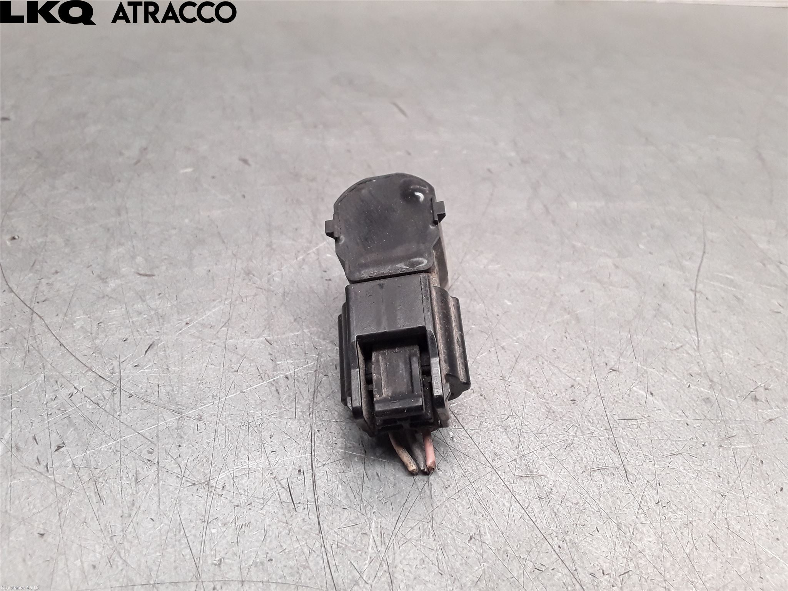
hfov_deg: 63.4
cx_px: 394
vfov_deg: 49.7
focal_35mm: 28
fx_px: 637
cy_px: 296
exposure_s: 1/100
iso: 100
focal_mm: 2.91
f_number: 1.9
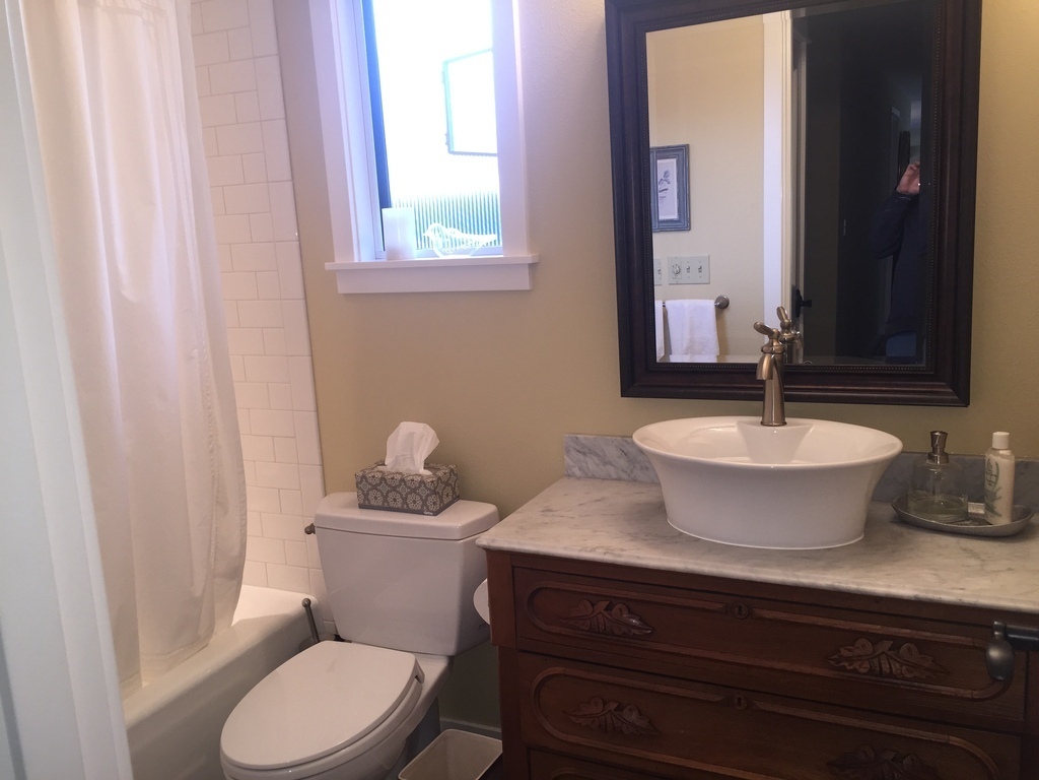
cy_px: 390
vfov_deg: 48.2
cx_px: 520
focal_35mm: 29
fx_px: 870
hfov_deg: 61.7
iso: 50
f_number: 2.2
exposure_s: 1/30
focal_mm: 4.15
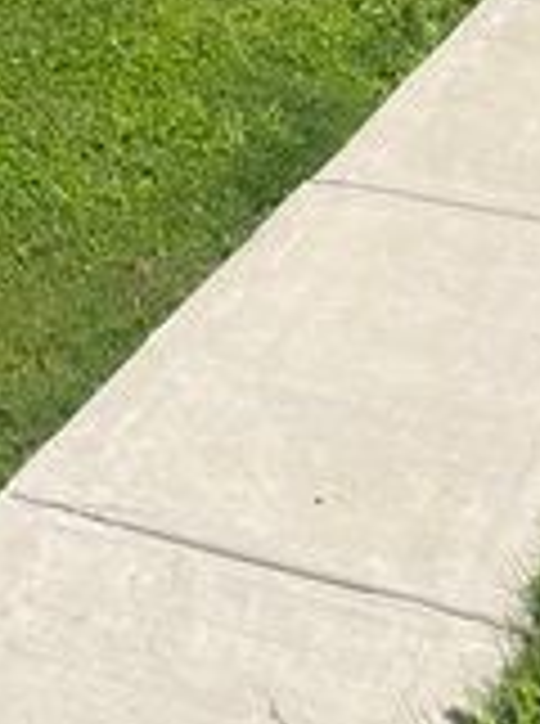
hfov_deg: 13.4
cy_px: -402
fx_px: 2255
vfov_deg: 16.4
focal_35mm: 108
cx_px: -36
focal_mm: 4.2
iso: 50
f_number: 1.6
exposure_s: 1/5051
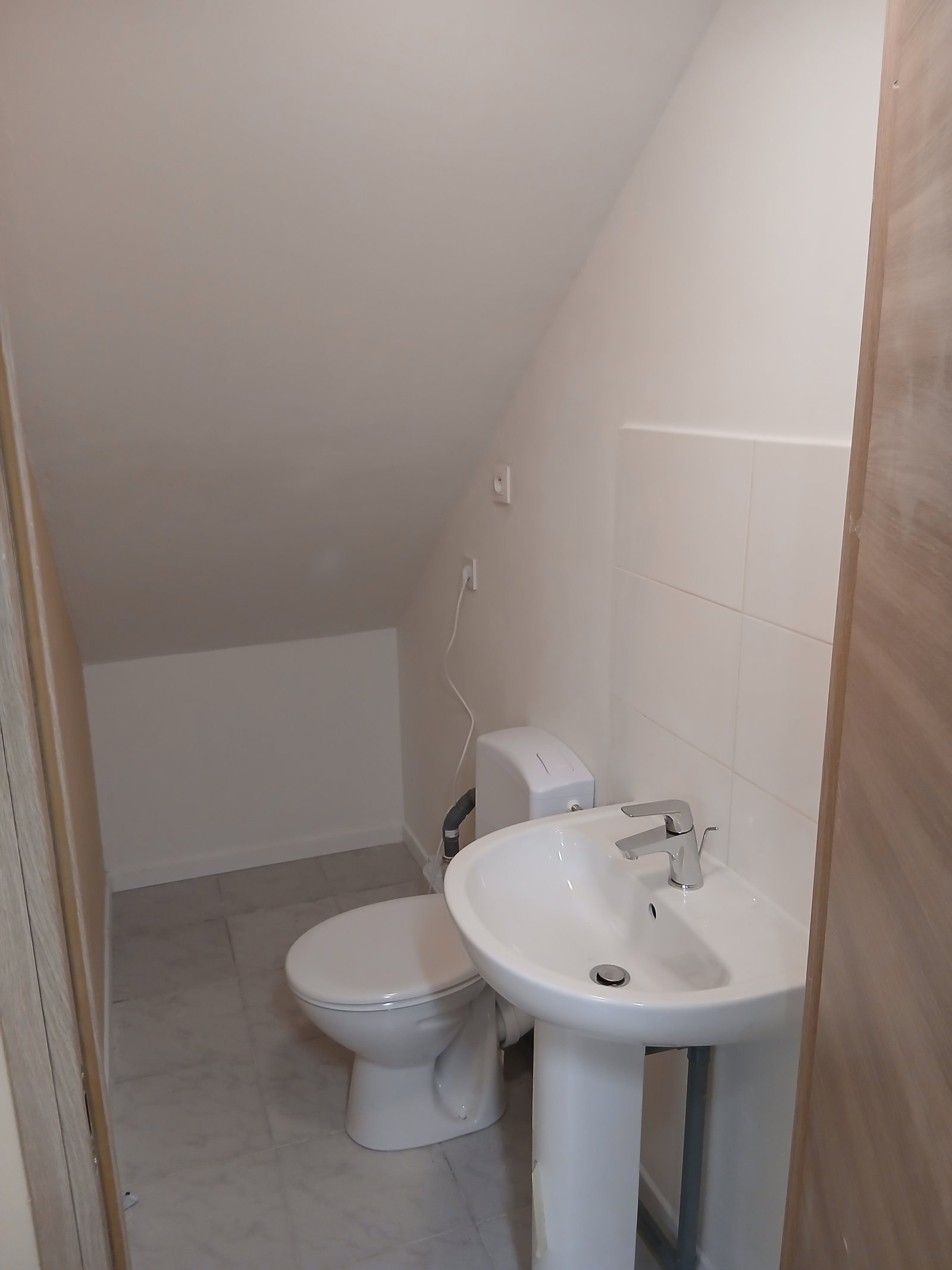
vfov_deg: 67.3
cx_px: 476
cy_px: 635
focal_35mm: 26
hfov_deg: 53.1
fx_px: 953
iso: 250
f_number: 1.8
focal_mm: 3.98
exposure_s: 1/50
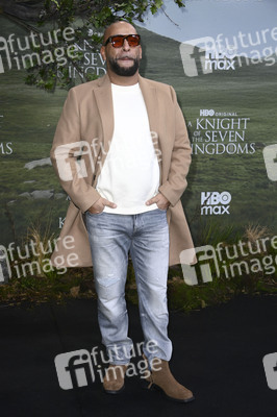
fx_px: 717
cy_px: 208
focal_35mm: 62
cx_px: 138
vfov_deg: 32.4
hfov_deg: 21.9
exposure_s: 1/250
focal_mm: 62
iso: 640
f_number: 5.6
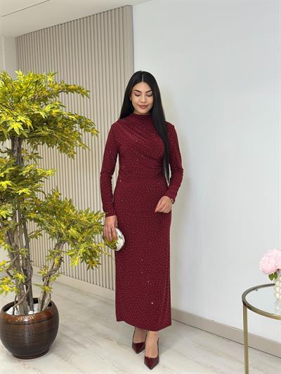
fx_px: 519
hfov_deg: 30.3
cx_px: 140
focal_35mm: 48
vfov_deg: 39.6
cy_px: 187
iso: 64
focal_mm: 6.86
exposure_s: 1/133
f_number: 1.78
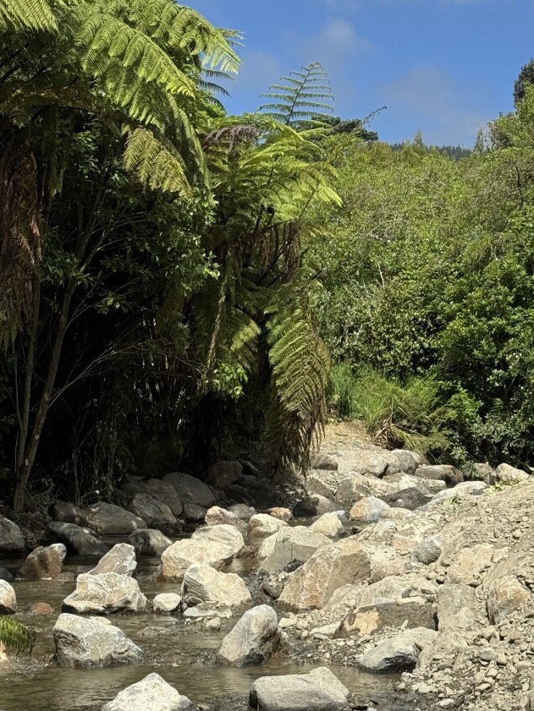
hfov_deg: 17.1
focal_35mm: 86
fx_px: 1768
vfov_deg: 22.7
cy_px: 415
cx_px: 367
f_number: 1.78
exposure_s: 1/6410
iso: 64
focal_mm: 6.76
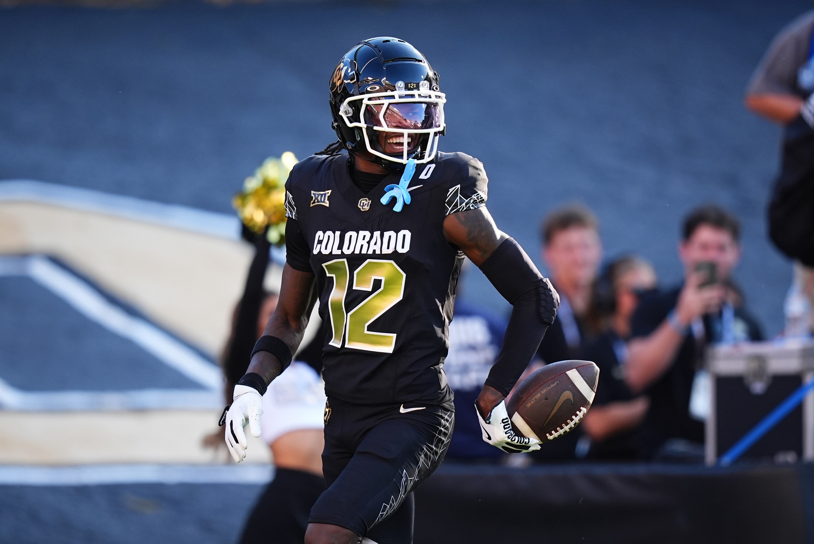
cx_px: 407
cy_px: 272
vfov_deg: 2.3
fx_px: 13576
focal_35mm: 600
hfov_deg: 3.4
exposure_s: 1/2000
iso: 1250
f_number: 2.8
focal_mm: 400
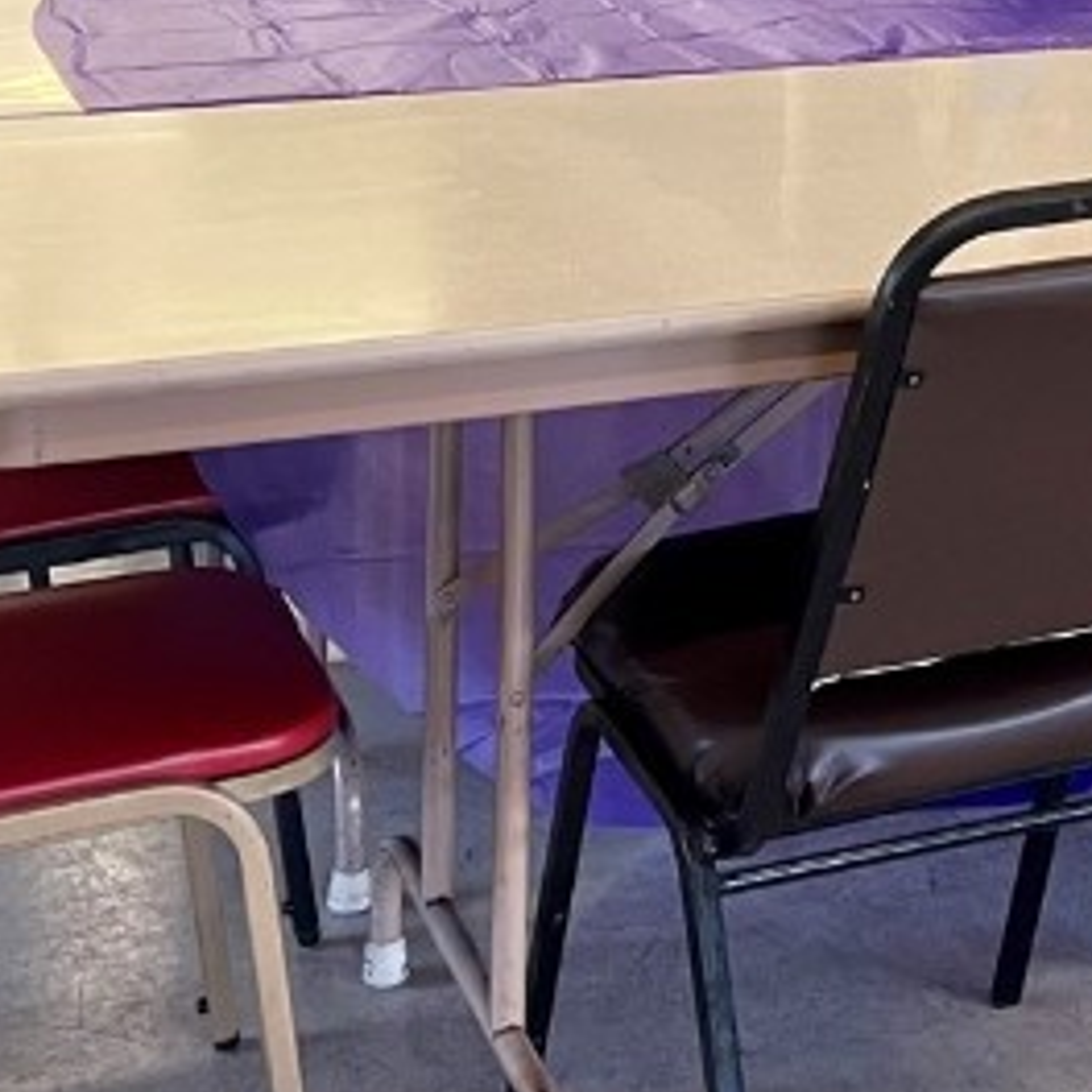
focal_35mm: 89
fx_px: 3176
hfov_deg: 18.5
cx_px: 1286
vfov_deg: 18.5
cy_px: -211
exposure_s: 1/60
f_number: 1.5
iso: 100
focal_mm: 5.7
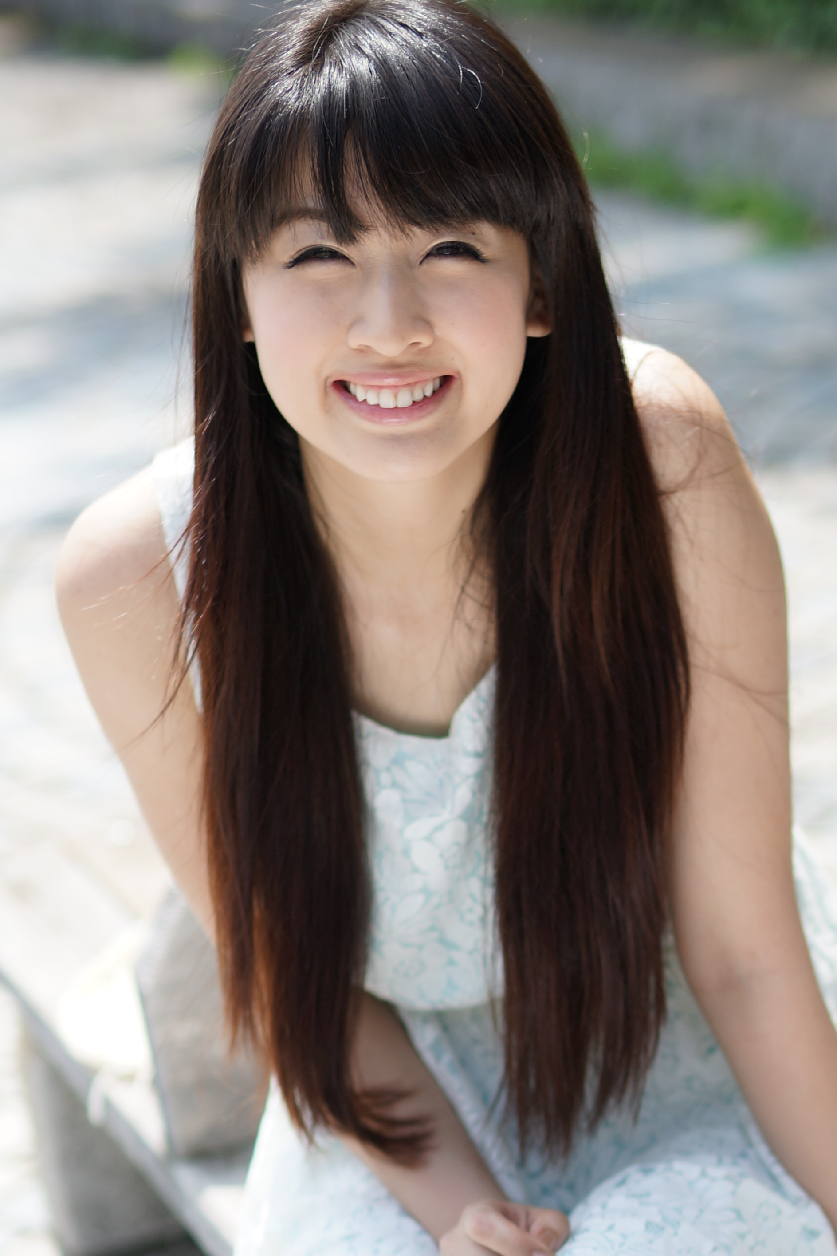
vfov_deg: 18.9
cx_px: 554
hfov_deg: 12.9
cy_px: 1152
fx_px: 3696
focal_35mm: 106
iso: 100
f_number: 2
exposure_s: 1/1600
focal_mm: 50
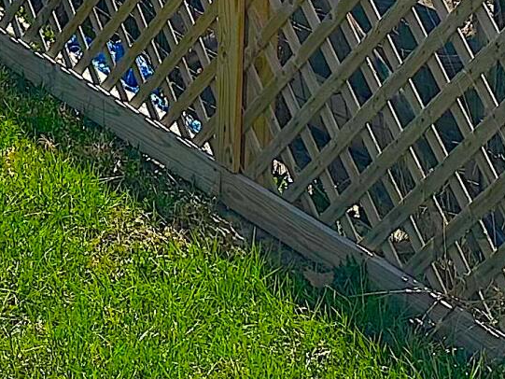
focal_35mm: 133
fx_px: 1941
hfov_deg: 14.4
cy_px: -611
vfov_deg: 9.6
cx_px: -99
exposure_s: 1/6623
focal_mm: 6.86
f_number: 1.78
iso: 80
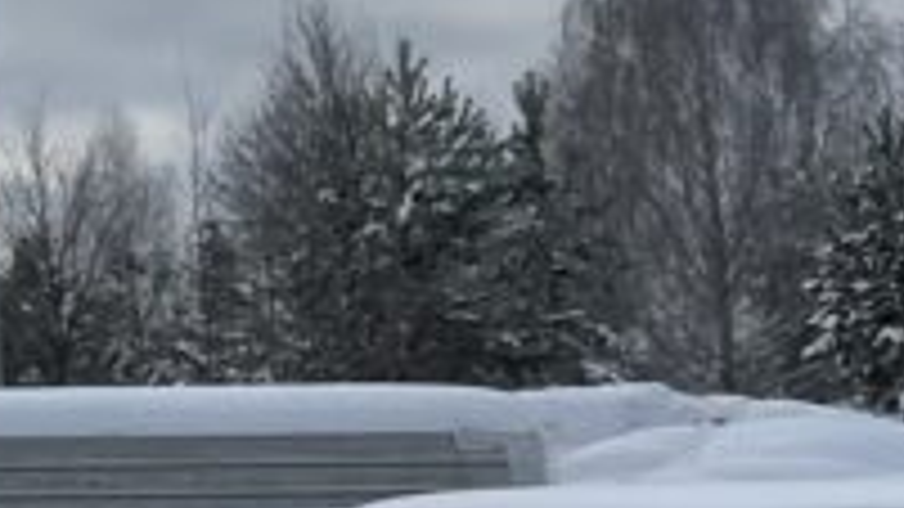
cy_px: 94
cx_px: -1219
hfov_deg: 12.1
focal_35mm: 144
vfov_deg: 8.4
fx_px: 3451
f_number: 1.5
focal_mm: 5.7
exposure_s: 1/4831
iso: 50
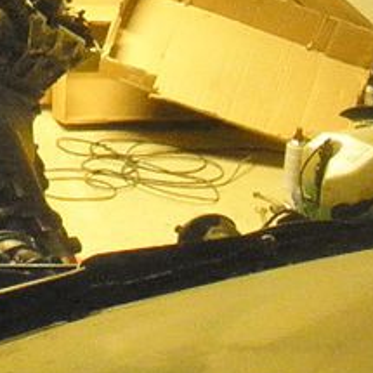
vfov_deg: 17.3
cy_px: 118
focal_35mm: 100
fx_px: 1219
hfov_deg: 16.5
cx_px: -111
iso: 3200
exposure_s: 1/20
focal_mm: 6.7
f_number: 3.5
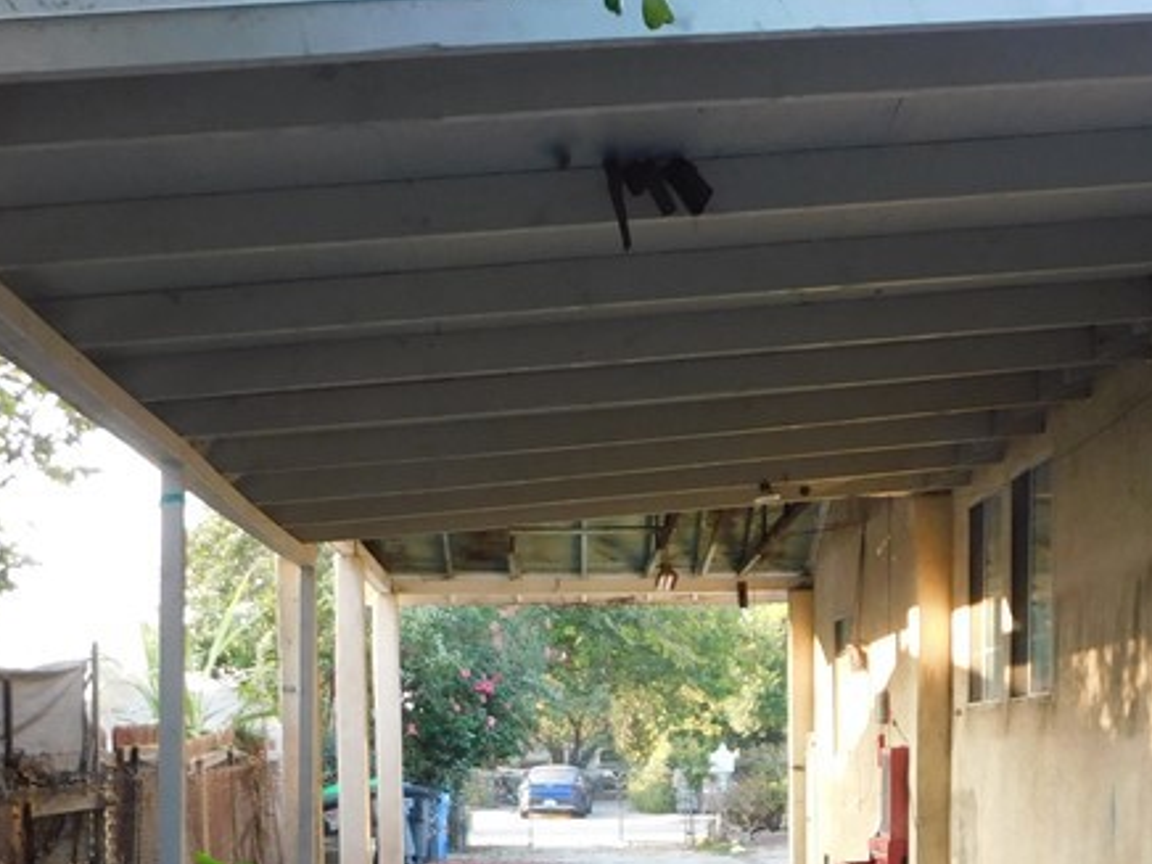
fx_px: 1797
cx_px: 655
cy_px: 962
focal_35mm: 54
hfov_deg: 35.5
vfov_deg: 25.0
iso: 125
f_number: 3
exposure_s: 1/50
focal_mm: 4
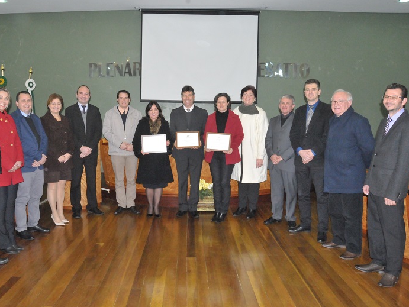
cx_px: 177
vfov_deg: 46.8
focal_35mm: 30
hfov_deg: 59.7
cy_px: 152
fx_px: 355
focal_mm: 18
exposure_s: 1/60
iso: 3200
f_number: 11
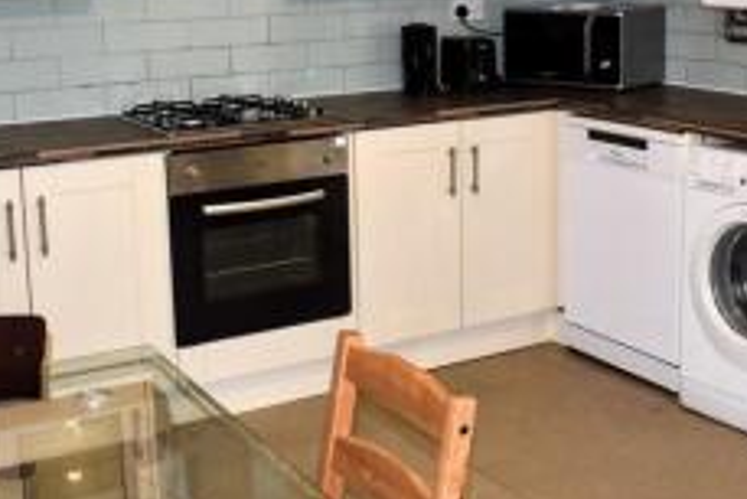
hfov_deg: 35.5
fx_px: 1163
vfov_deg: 23.9
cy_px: 116
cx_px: 447
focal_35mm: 56
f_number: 4.5
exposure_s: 1/80
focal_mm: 18
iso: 800
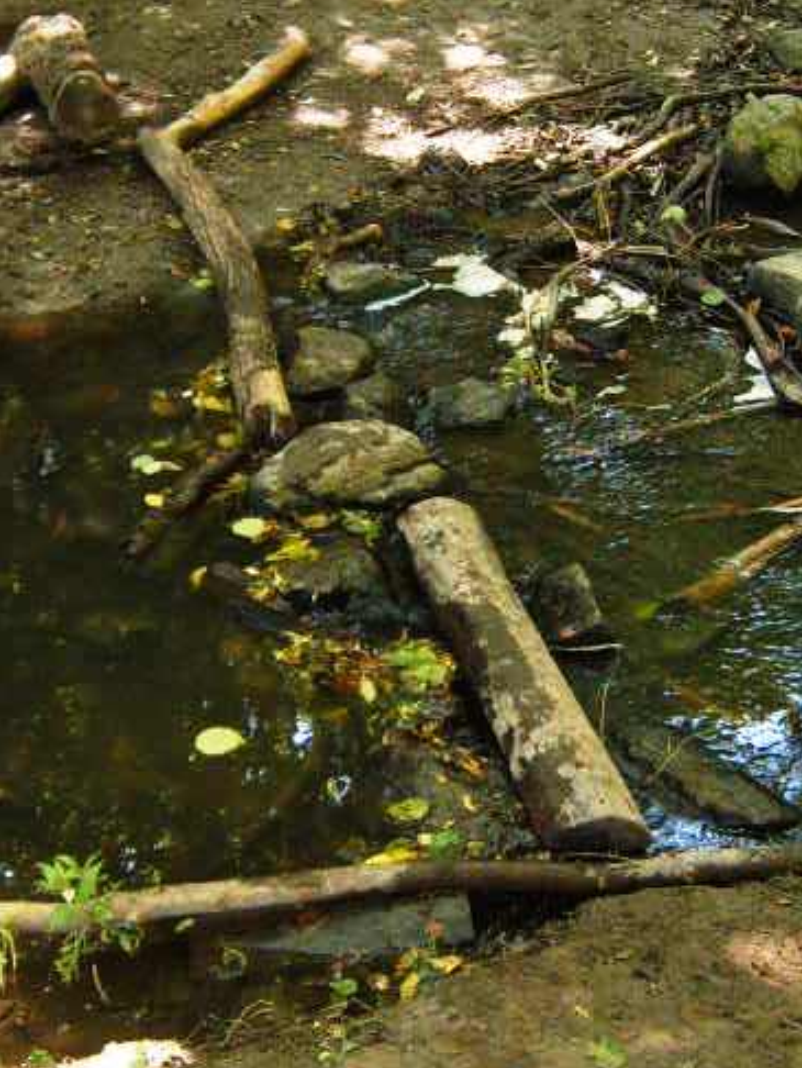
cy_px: 420
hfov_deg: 29.1
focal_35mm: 50
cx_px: 347
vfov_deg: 38.0
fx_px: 1543
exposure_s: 1/30
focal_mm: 5.8
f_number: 2.8
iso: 141
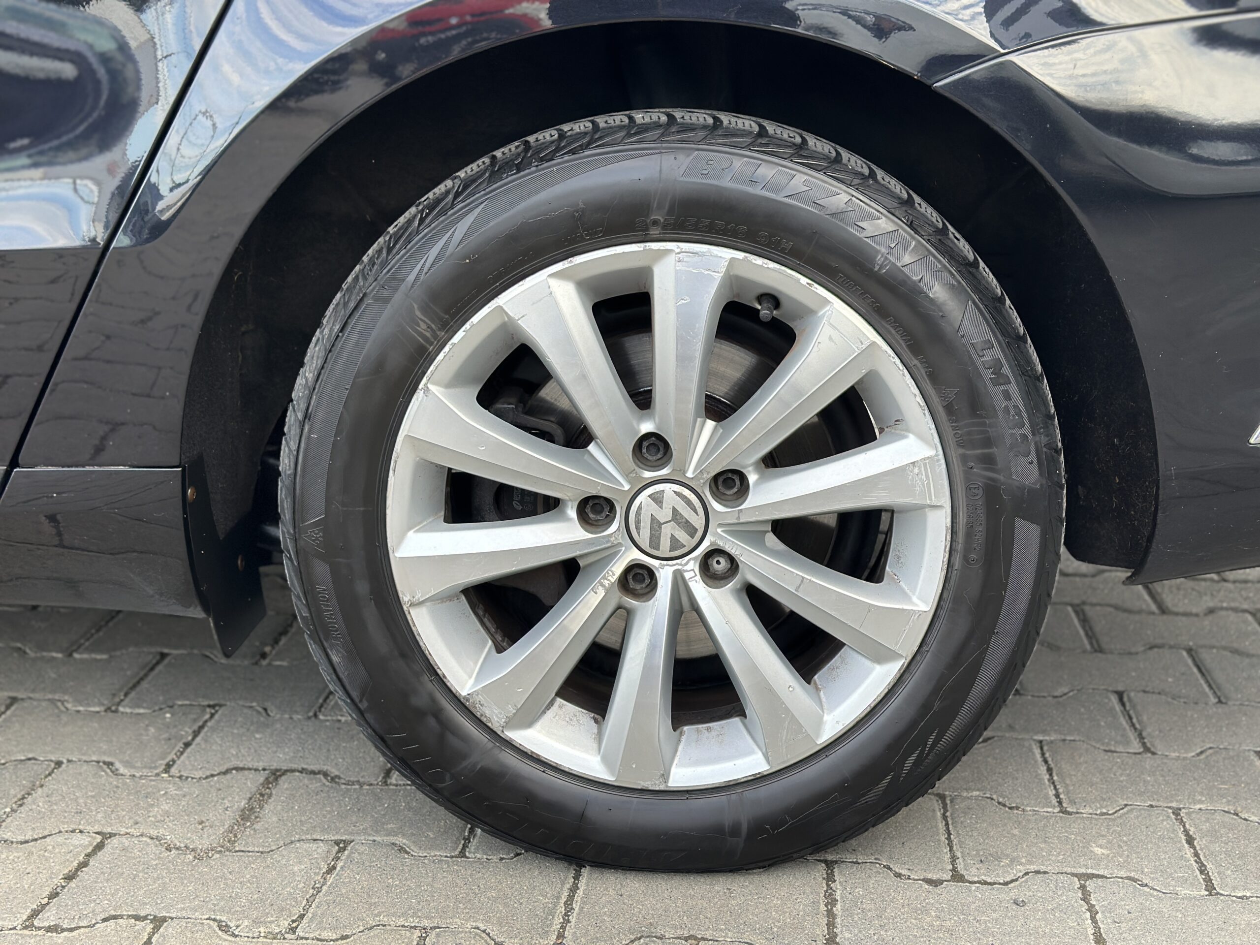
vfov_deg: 30.3
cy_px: 472
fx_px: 1747
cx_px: 630
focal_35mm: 48
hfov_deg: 39.7
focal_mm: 6.86
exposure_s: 1/253
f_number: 1.78
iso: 80
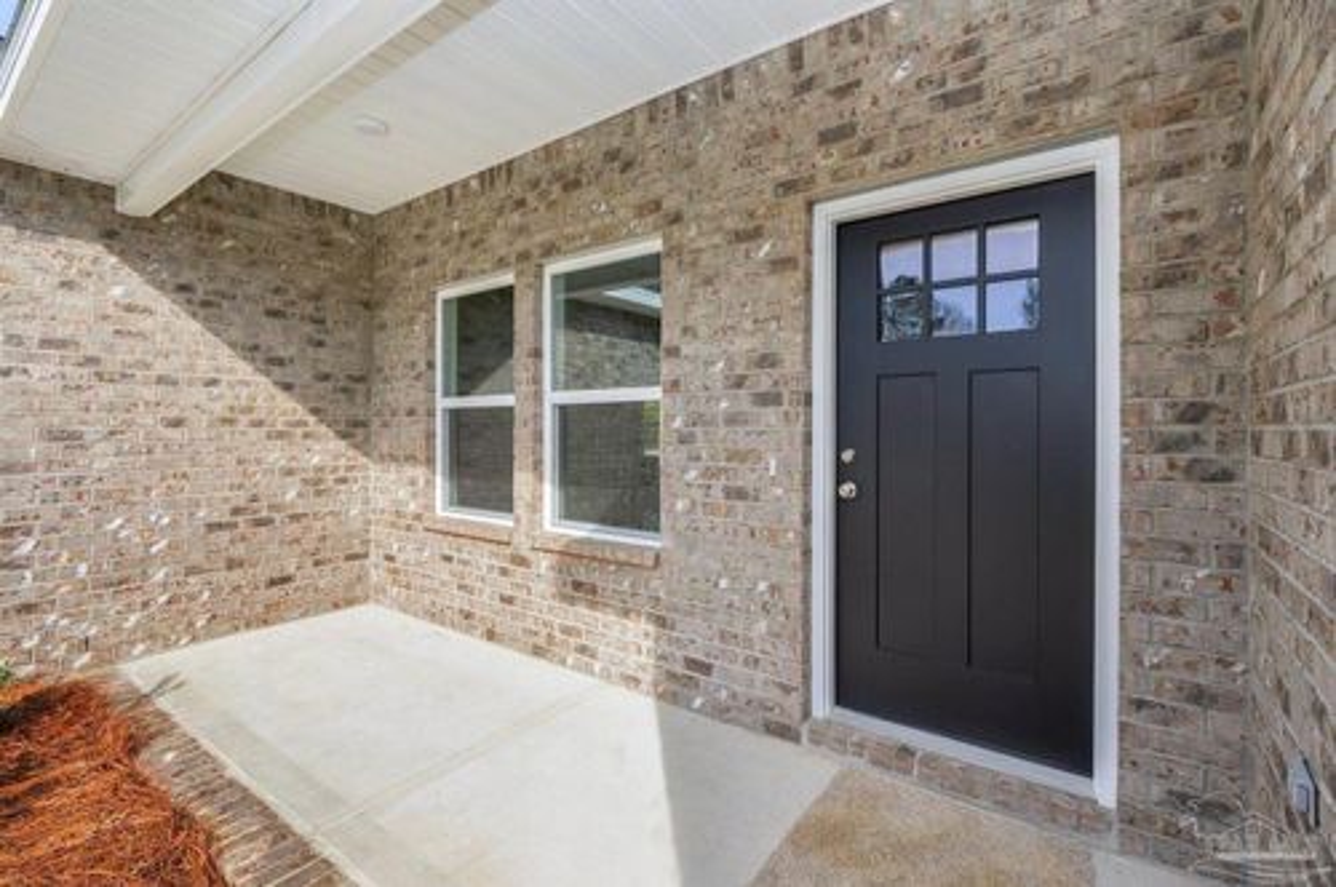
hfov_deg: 96.8
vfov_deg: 73.6
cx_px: 668
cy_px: 444
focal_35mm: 16
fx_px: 593
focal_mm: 16
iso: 160
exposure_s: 1/200
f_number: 9
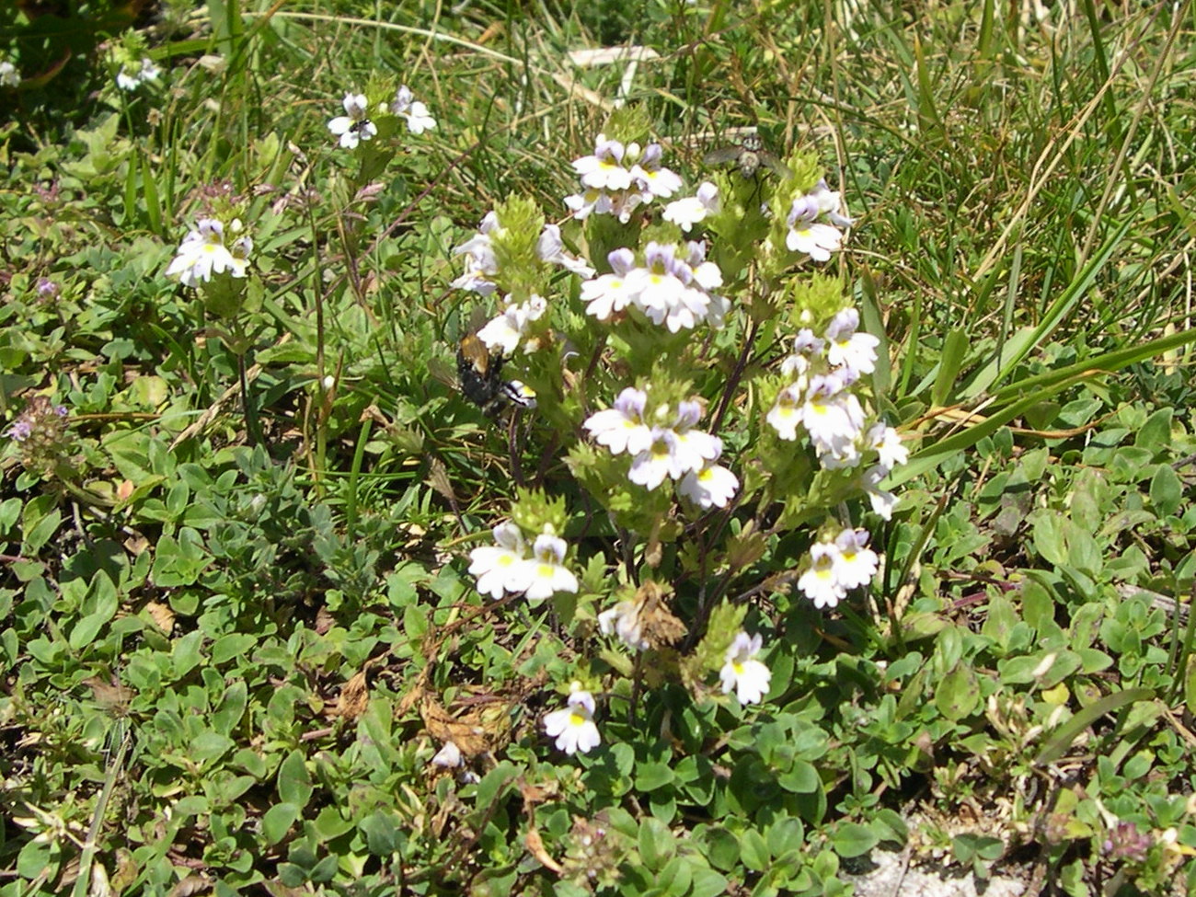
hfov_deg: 49.0
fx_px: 1313
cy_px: 448
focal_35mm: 38
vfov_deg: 37.7
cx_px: 598
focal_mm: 8
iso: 100
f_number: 7.6
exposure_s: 1/178
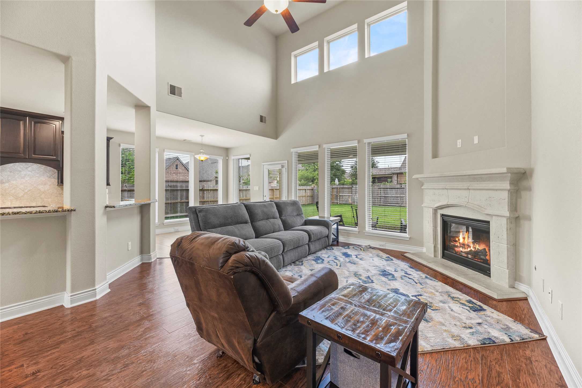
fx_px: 226
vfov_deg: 81.2
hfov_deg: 104.2
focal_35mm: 14
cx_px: 291
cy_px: 194
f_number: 8
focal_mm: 14
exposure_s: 1/5
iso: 800
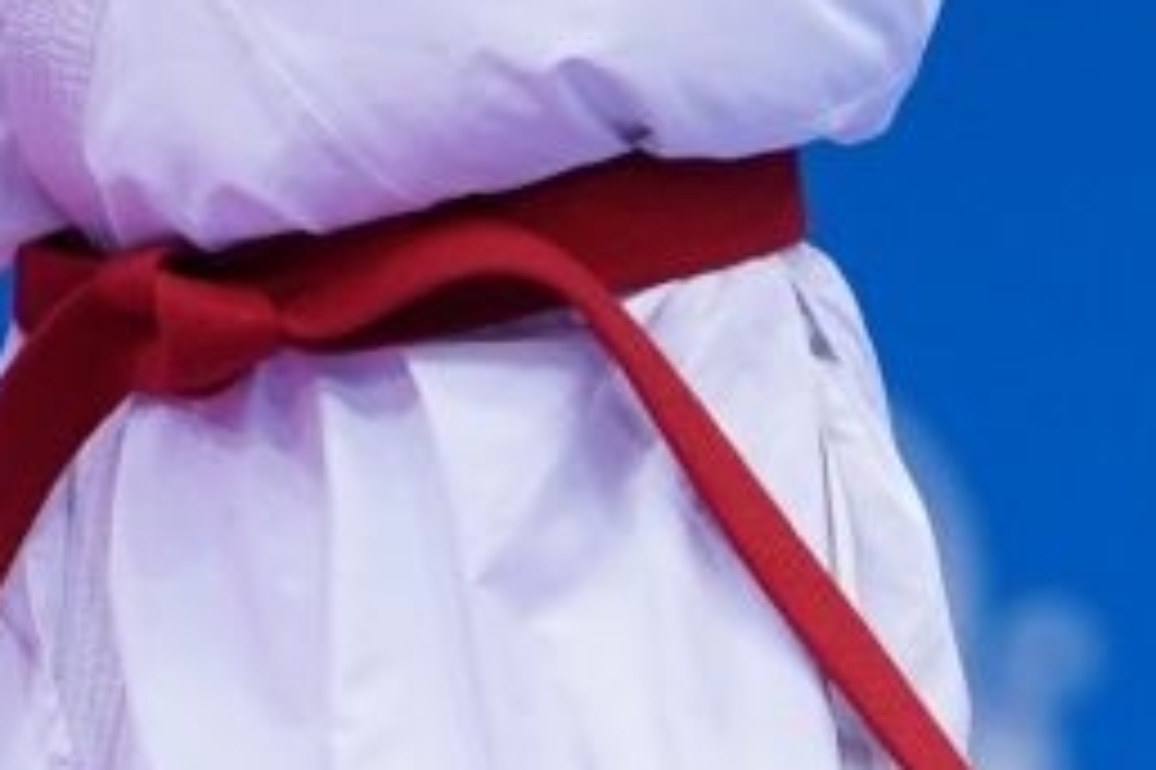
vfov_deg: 1.0
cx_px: 792
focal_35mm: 1402
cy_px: -77
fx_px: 44989
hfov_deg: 1.5
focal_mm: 200
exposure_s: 1/1000
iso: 1250
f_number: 2.8
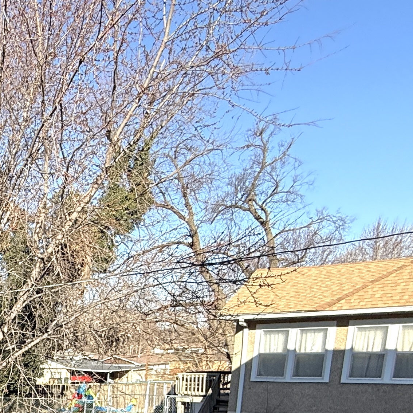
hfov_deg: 30.0
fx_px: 594
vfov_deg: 32.8
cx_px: -133
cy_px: 473
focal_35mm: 44
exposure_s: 1/1312
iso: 50
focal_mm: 2.22
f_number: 2.2
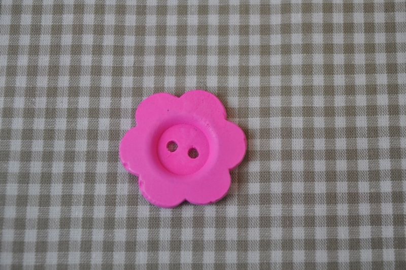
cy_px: 135
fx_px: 709
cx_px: 203
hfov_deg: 31.9
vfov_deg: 21.5
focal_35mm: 63
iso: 400
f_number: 5
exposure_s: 1/100
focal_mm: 42
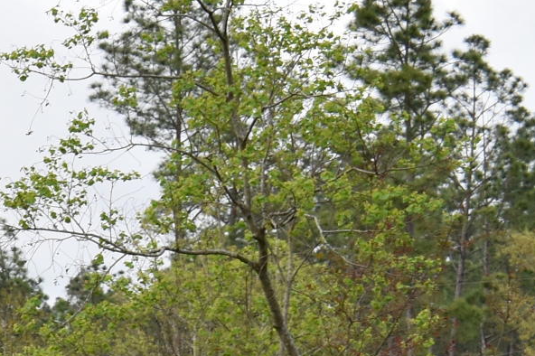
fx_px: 3164
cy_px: 786
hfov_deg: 8.7
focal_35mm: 213
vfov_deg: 6.2
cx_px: -772
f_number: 8
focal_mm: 28
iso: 360
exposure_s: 1/250
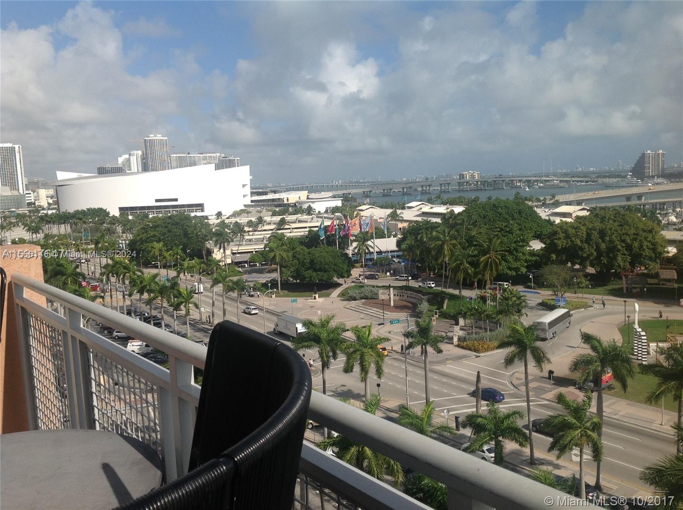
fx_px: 689
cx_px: 342
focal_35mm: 35
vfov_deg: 40.6
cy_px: 255
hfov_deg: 52.7
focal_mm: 4.28
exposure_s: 1/2519
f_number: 2.4
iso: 50
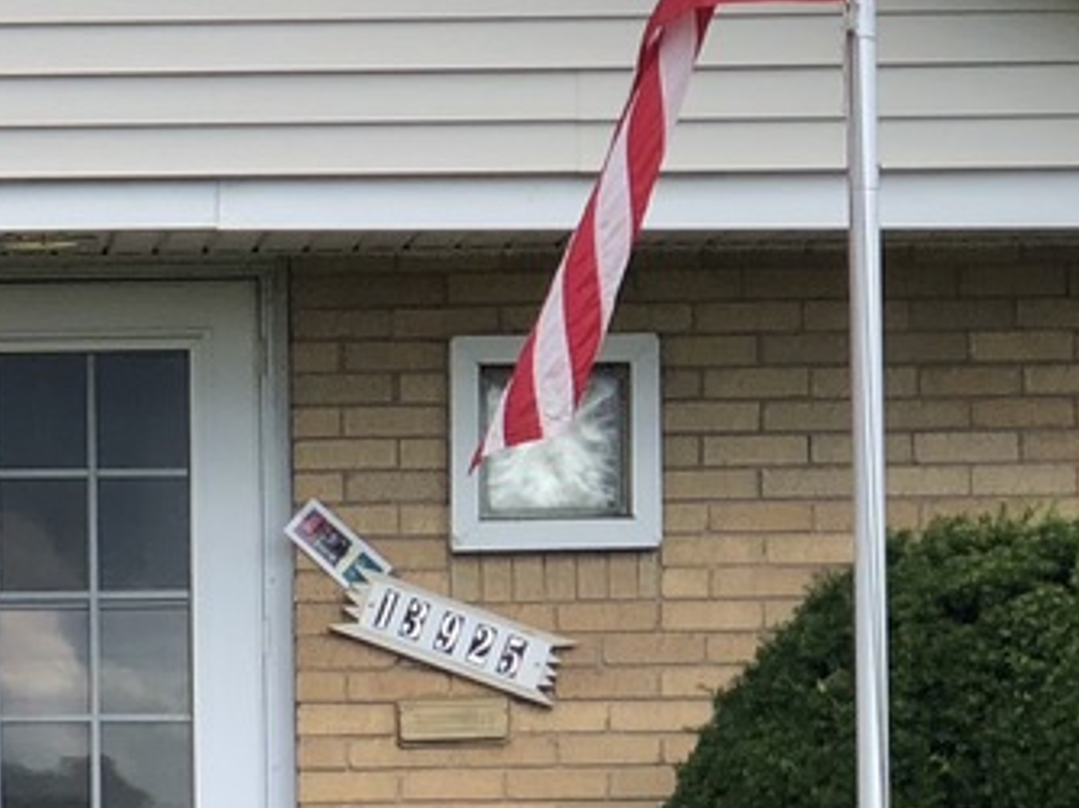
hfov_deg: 7.9
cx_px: -510
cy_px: 840
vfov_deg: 6.0
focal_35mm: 246
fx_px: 7662
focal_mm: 6.6
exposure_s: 1/319
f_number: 2.8
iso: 20
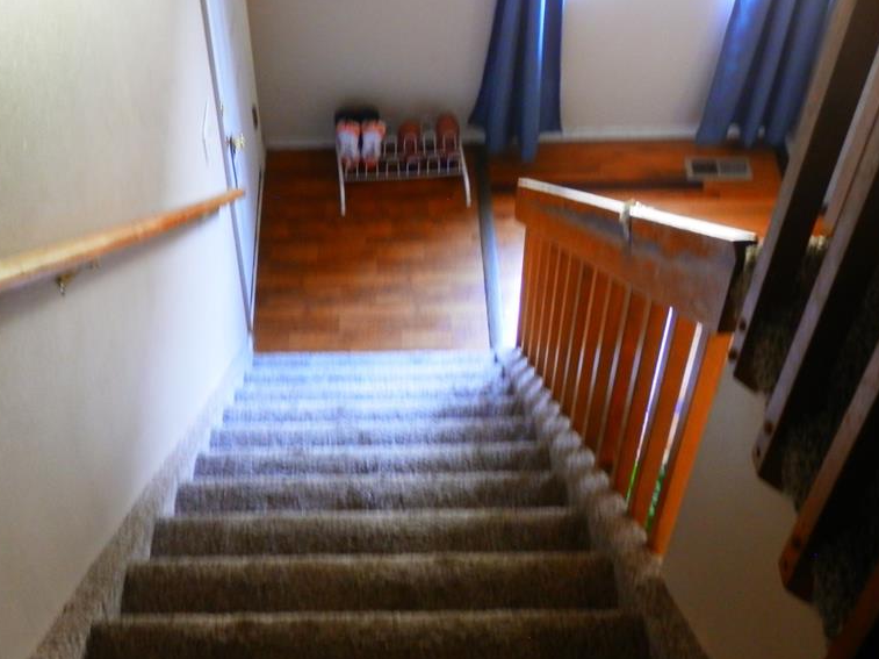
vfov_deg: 31.5
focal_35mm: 46
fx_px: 1168
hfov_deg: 41.1
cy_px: 367
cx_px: 354
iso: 200
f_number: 3.5
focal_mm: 6.2
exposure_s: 1/4
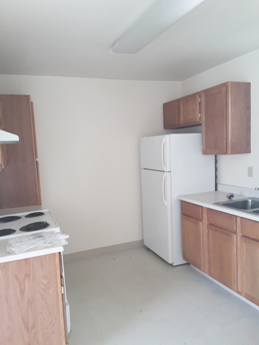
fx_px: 269
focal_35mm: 27
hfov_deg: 51.4
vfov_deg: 65.3
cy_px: 172
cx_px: 130
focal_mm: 2.91
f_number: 1.9
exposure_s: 1/30
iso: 64
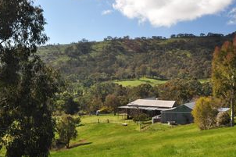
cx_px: 161
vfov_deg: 31.8
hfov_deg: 45.6
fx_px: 275
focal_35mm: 42
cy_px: 64
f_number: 9
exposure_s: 1/125
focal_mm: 18
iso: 200
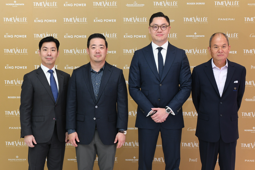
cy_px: 85
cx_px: 128
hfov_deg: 48.5
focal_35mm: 40
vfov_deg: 33.4
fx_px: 283
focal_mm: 40
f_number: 4
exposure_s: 1/160
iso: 800
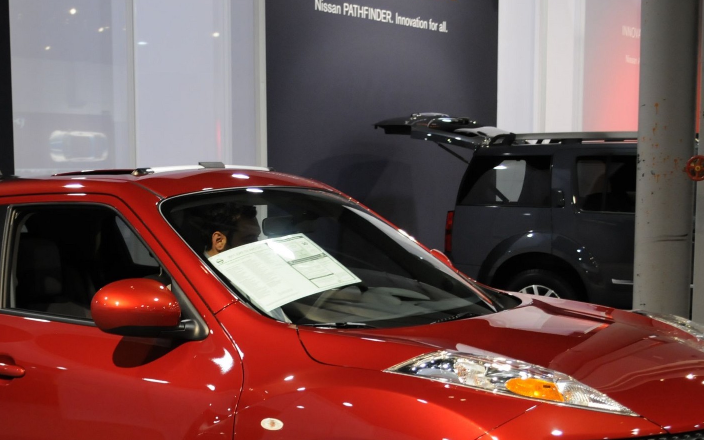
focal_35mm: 65
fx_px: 1247
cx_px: 278
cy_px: 386
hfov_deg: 31.4
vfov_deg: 19.7
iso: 800
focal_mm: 24
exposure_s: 1/60
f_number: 4
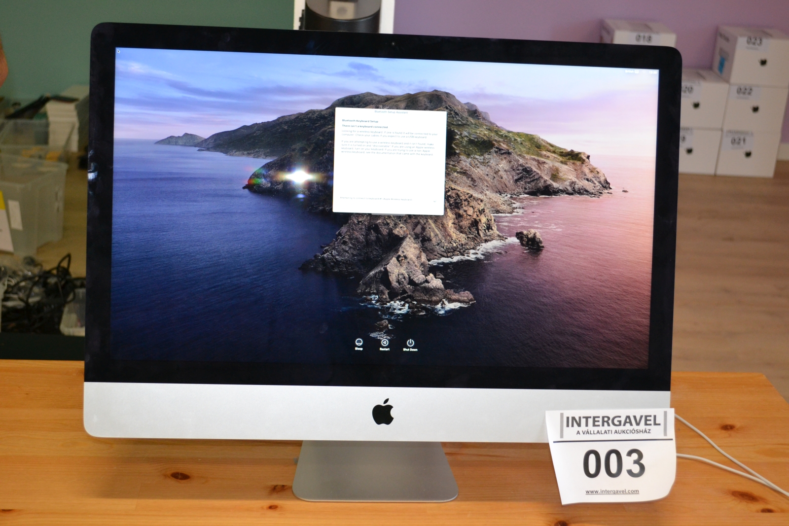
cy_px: 263
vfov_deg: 28.1
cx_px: 394
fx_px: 1052
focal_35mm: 48
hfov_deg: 41.1
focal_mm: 32
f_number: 4.8
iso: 1100
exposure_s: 1/60
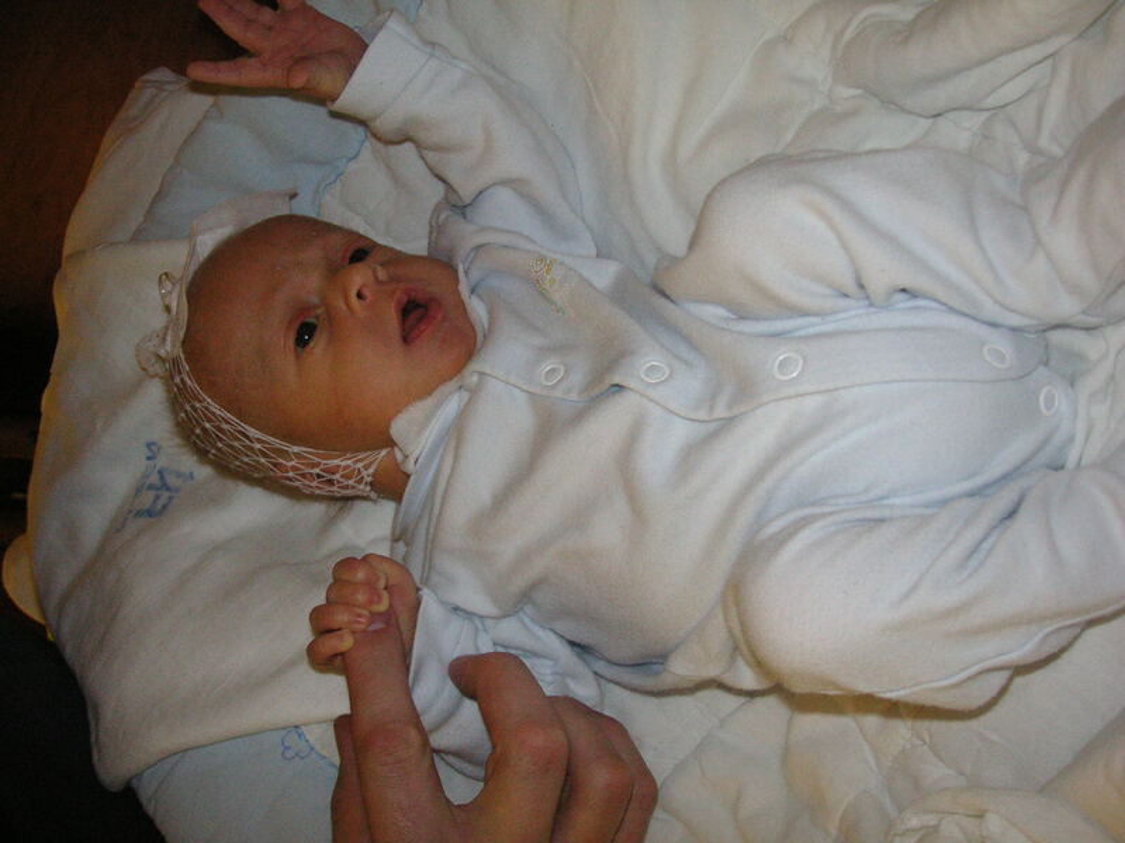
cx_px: 562
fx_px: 1202
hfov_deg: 50.1
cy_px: 422
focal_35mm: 37
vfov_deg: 38.7
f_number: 2.8
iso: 160
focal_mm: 6.1
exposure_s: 1/45
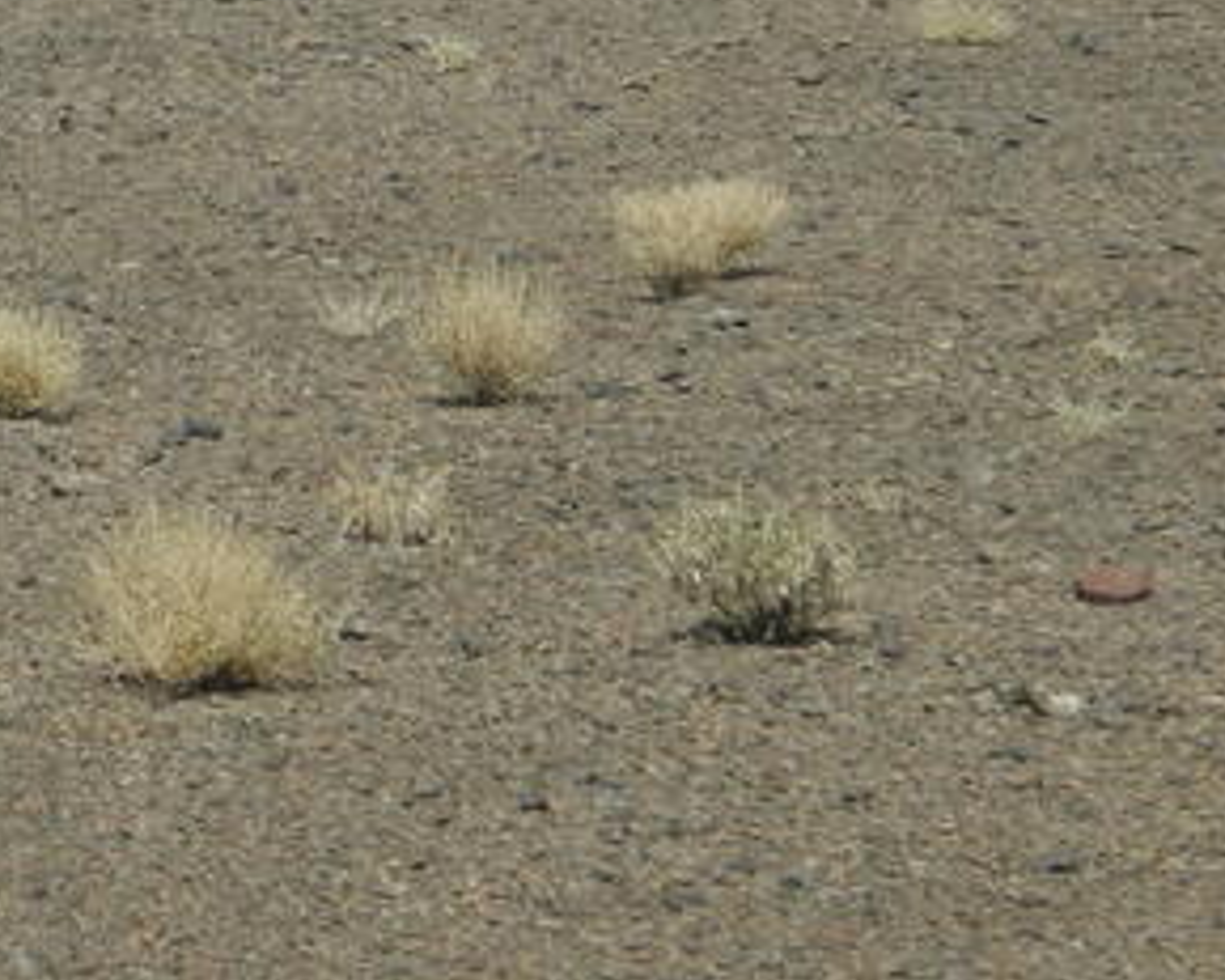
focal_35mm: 325
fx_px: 11779
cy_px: -577
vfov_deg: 4.7
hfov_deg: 5.9
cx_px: -907
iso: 100
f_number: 4.5
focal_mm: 20.1
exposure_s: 1/1000
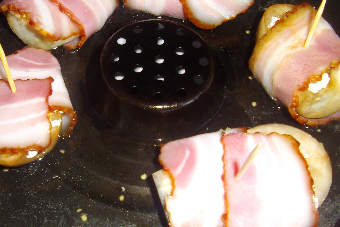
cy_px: 110
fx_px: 397
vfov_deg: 31.9
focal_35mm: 42
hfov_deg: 46.1
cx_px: 131
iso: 100
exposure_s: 1/50
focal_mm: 4.9
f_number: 3.2
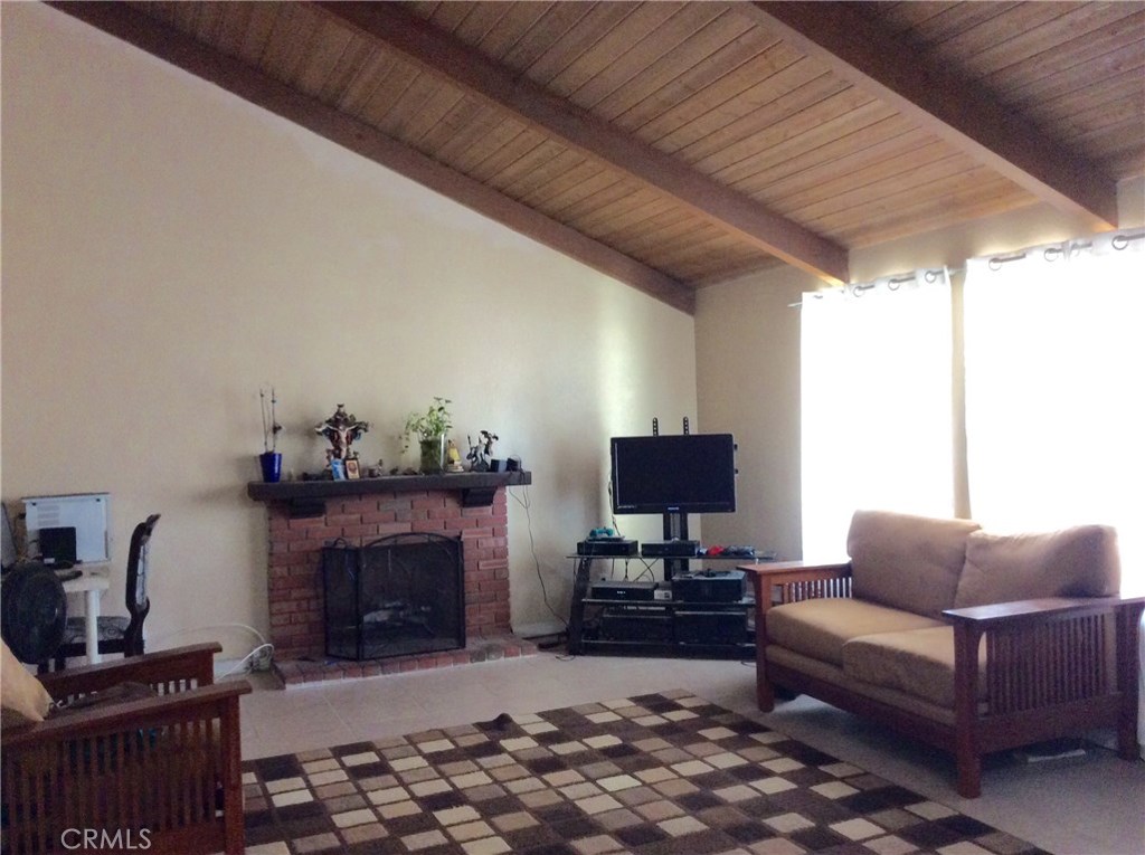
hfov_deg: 56.9
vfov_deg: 44.1
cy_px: 428
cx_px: 572
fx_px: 1057
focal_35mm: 32
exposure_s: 1/24
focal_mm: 3.3
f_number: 2.4
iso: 160
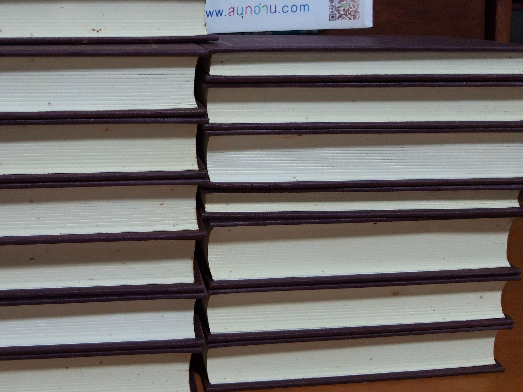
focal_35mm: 38
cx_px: 168
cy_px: 152
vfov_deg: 37.5
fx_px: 574
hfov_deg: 48.0
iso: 250
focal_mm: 3.93
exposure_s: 1/25
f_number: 1.7
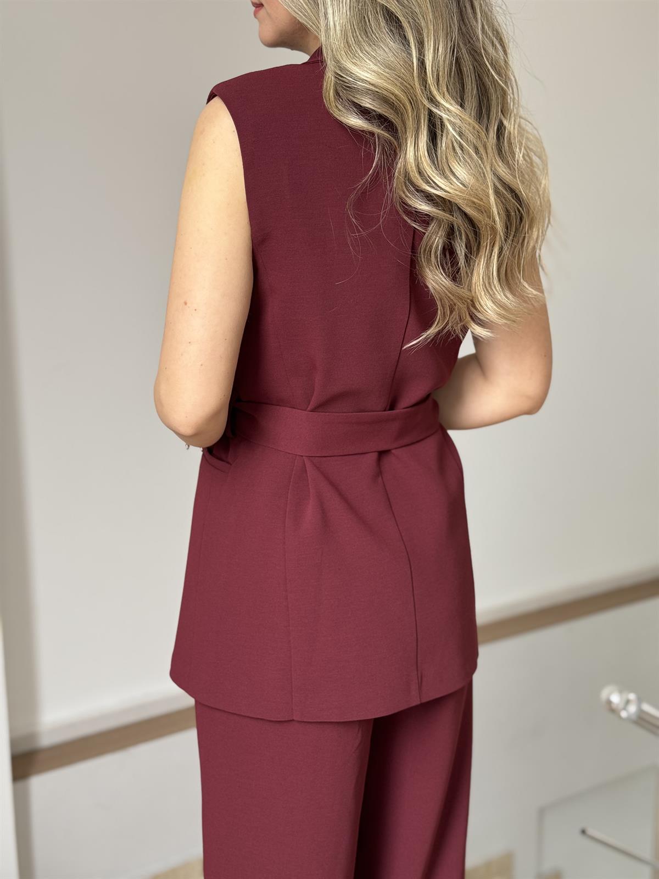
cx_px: 330
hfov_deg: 30.3
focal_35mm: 48
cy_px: 440
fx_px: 1218
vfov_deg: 39.7
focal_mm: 6.76
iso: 80
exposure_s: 1/50
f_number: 1.78
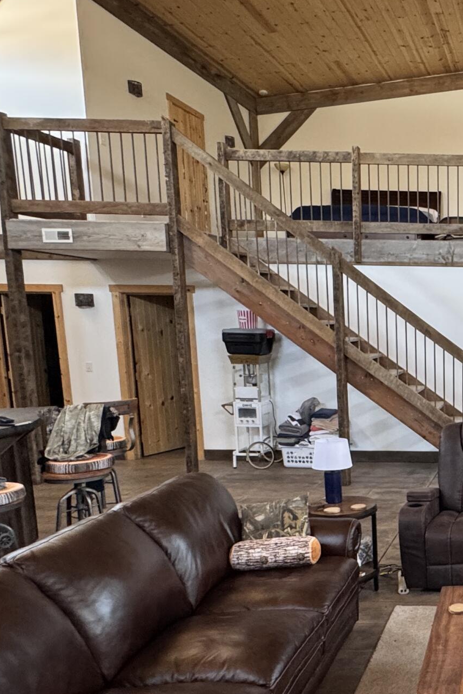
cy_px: 420
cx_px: 561
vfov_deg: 55.3
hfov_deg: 32.0
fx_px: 656
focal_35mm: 34
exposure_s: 1/63
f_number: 2.2
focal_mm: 2.22
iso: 320
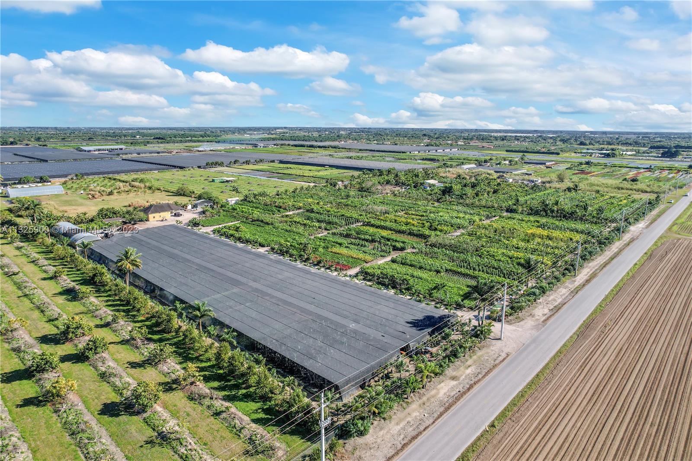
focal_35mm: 22
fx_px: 423
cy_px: 230
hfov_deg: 78.6
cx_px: 346
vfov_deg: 57.2
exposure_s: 1/1500
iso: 100
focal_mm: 8.38
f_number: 2.8
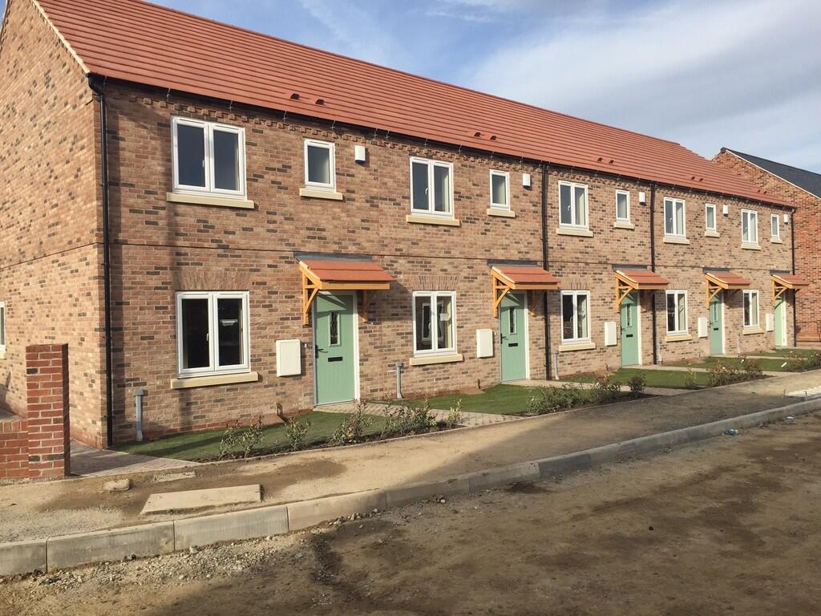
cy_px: 308
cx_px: 410
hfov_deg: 61.7
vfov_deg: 48.2
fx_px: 688
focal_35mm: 29
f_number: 2.2
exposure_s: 1/1647
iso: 32
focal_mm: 4.15
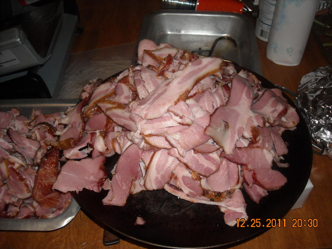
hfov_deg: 52.6
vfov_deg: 40.7
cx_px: 166
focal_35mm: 35
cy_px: 124
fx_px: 336
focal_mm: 5.7
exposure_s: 1/60
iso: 200
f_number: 2.8
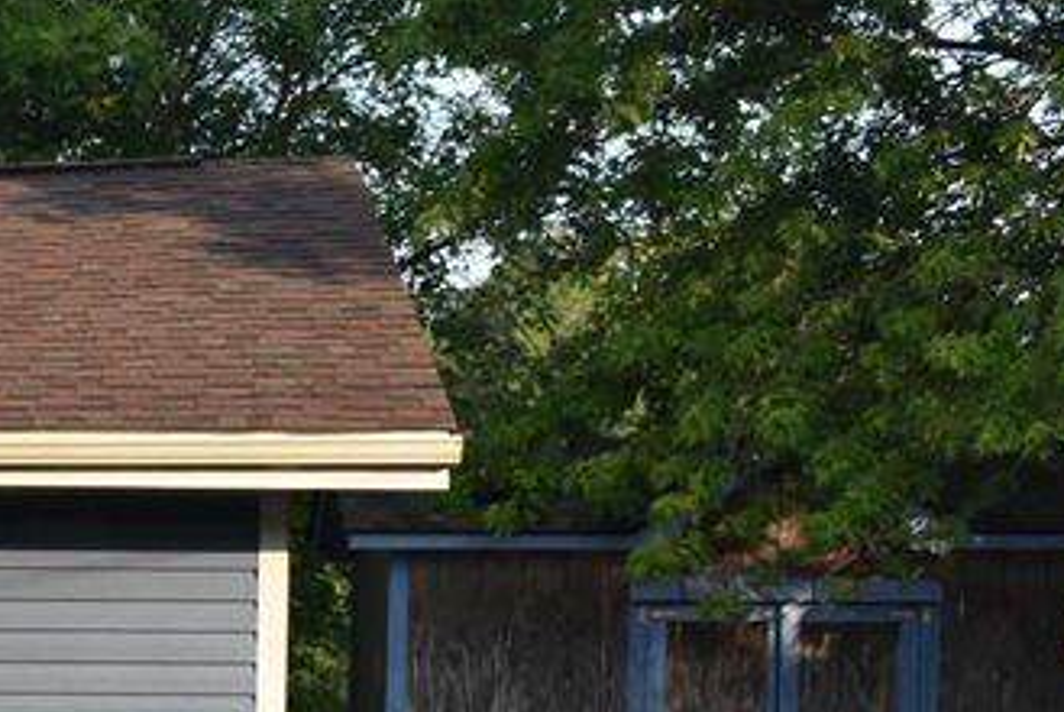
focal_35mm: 146
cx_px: -857
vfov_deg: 9.3
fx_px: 4317
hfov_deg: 12.8
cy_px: 937
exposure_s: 1/160
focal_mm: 25
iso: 100
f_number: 6.3
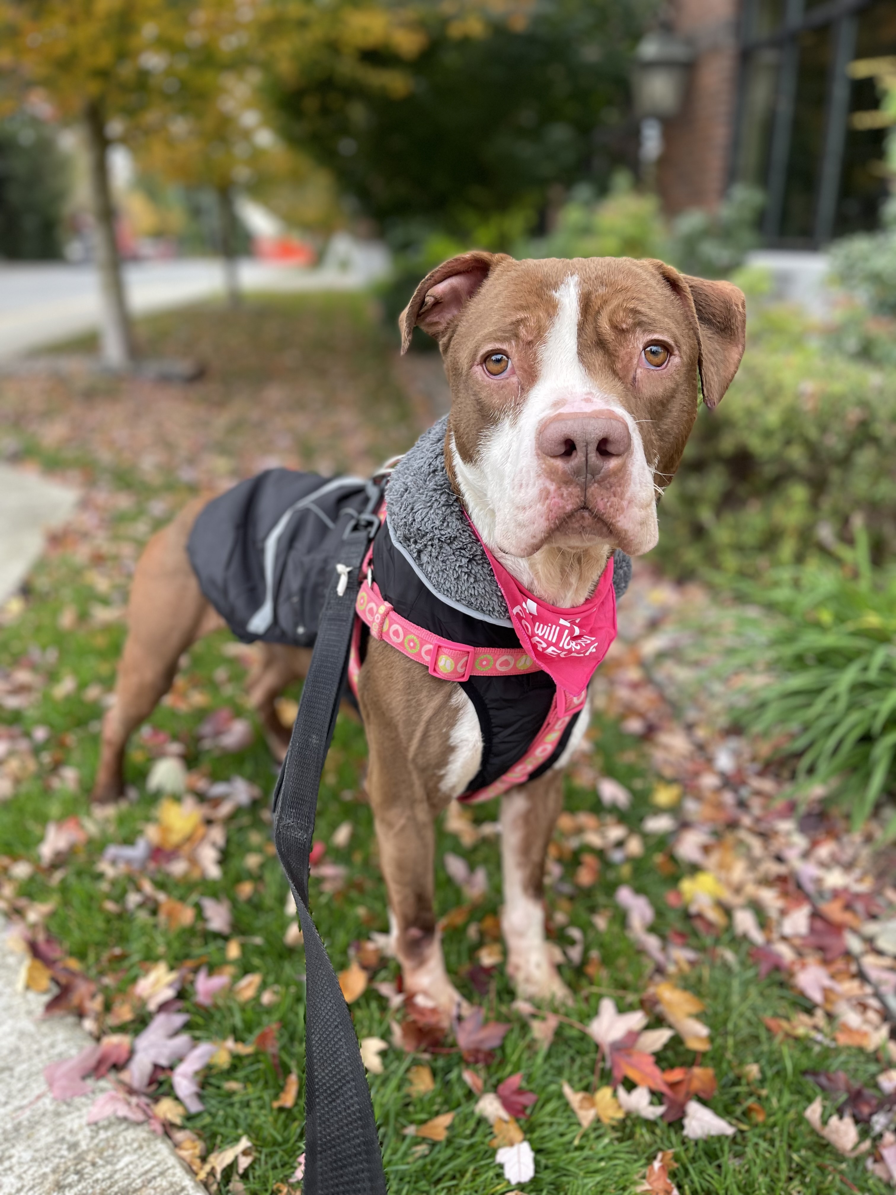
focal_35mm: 26
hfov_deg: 53.1
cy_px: 598
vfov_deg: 67.3
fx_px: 897
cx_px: 448
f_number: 1.6
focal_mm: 5.1
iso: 40
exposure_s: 1/290
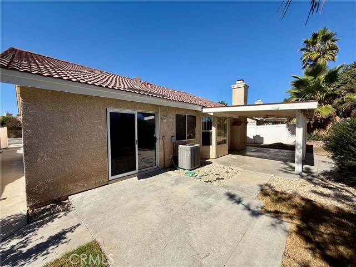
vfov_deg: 85.7
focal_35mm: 14
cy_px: 134
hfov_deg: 102.1
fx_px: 144
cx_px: 178
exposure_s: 1/2165
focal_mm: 2.22
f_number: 2.2
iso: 50
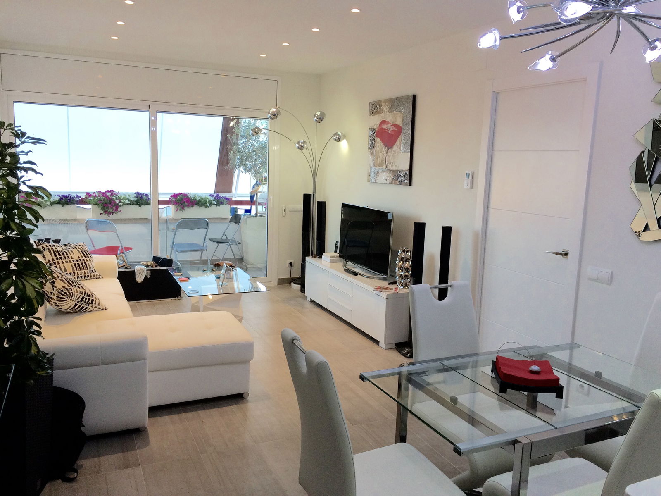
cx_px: 330
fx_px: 554
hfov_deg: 61.7
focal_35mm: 29
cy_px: 248
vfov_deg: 48.2
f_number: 2.2
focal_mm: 4.15
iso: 64
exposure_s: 1/100
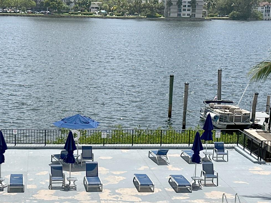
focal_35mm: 79
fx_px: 618
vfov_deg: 18.5
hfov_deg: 24.7
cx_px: 106
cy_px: 158
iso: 64
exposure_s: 1/7092
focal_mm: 6.86
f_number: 1.78
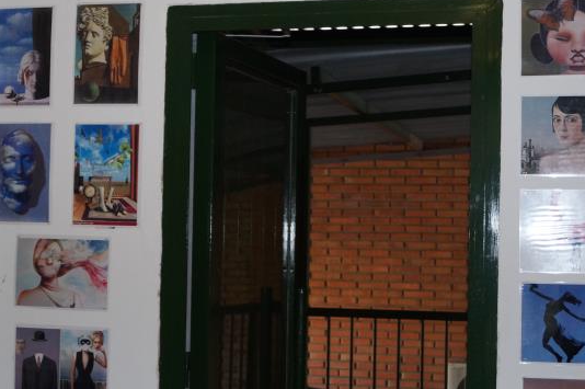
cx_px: 296
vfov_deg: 19.7
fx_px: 1120
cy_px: 203
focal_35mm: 69
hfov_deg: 29.3
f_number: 4
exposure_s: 1/100
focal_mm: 24
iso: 800
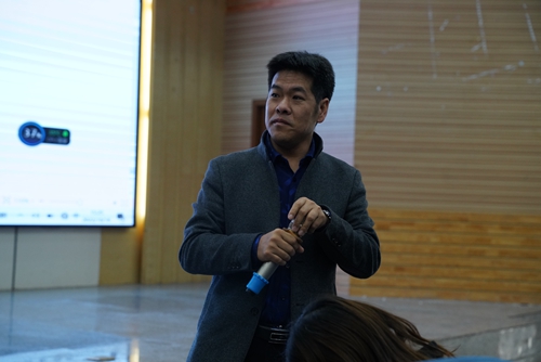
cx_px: 270
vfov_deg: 19.5
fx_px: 1053
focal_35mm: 70
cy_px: 181
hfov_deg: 28.8
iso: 2500
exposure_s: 1/200
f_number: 4.5
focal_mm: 70
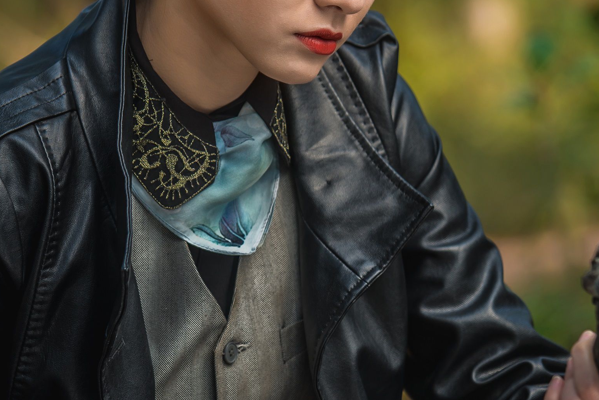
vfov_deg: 4.7
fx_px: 4892
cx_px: 370
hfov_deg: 7.0
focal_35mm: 294
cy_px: 117
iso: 100
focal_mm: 135
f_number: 3.2
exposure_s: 1/320
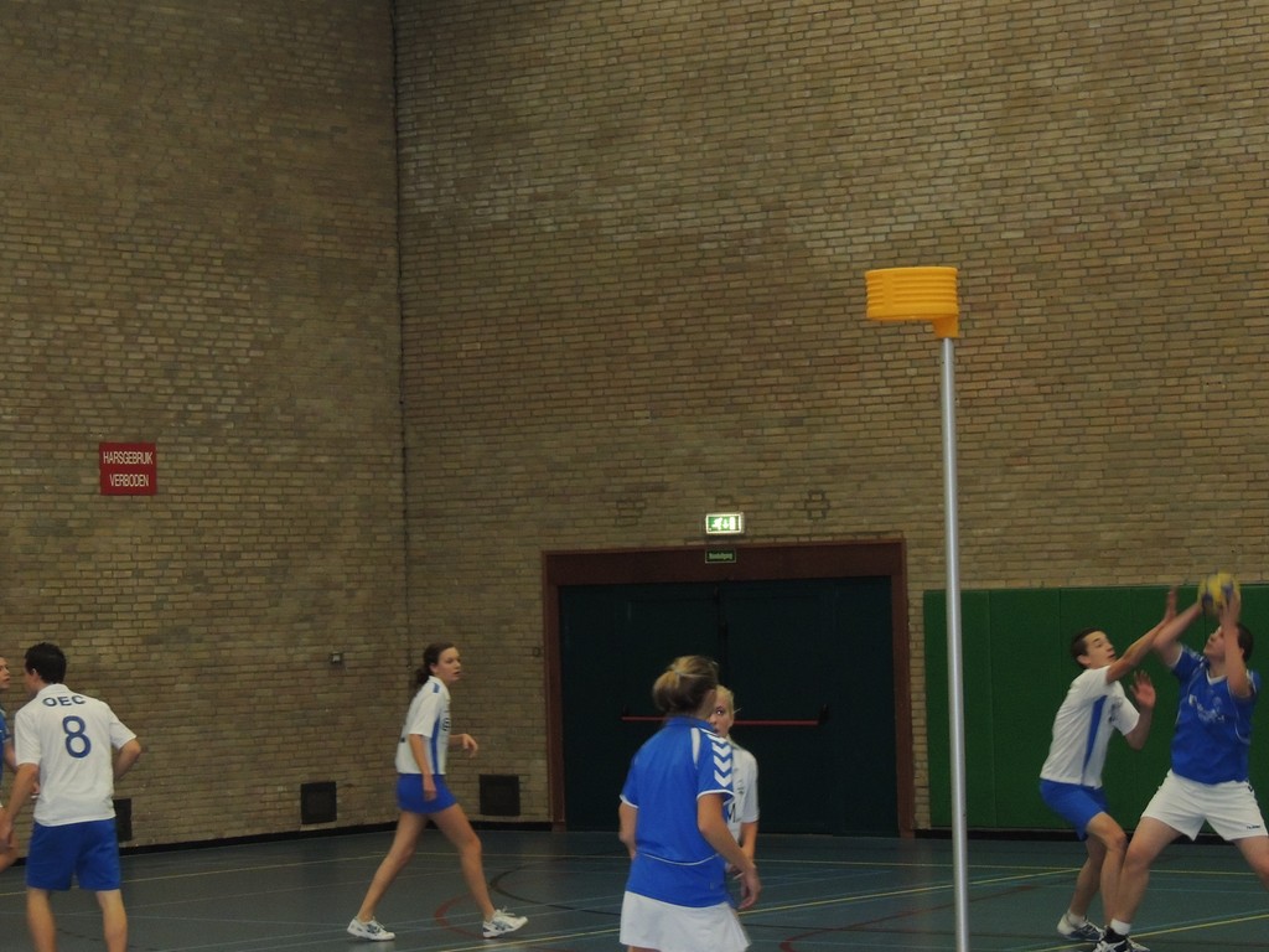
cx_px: 634
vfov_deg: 14.1
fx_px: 3849
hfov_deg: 18.7
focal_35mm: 105
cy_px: 476
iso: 800
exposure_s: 1/60
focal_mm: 18.7
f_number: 4.2
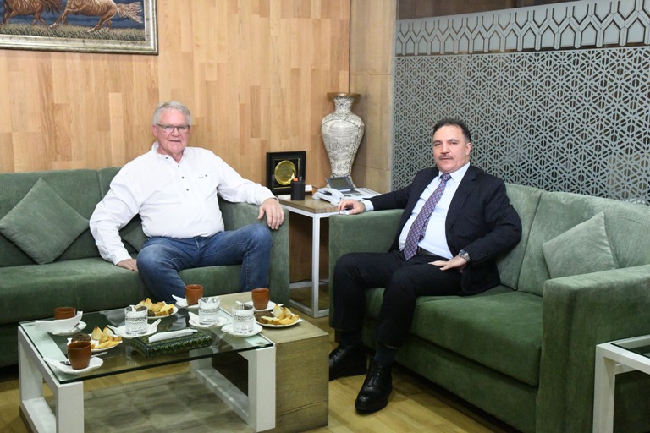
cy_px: 216
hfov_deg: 42.7
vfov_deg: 29.2
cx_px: 325
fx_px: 830
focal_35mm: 46
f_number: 9
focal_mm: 46
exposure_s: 1/500
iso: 25600
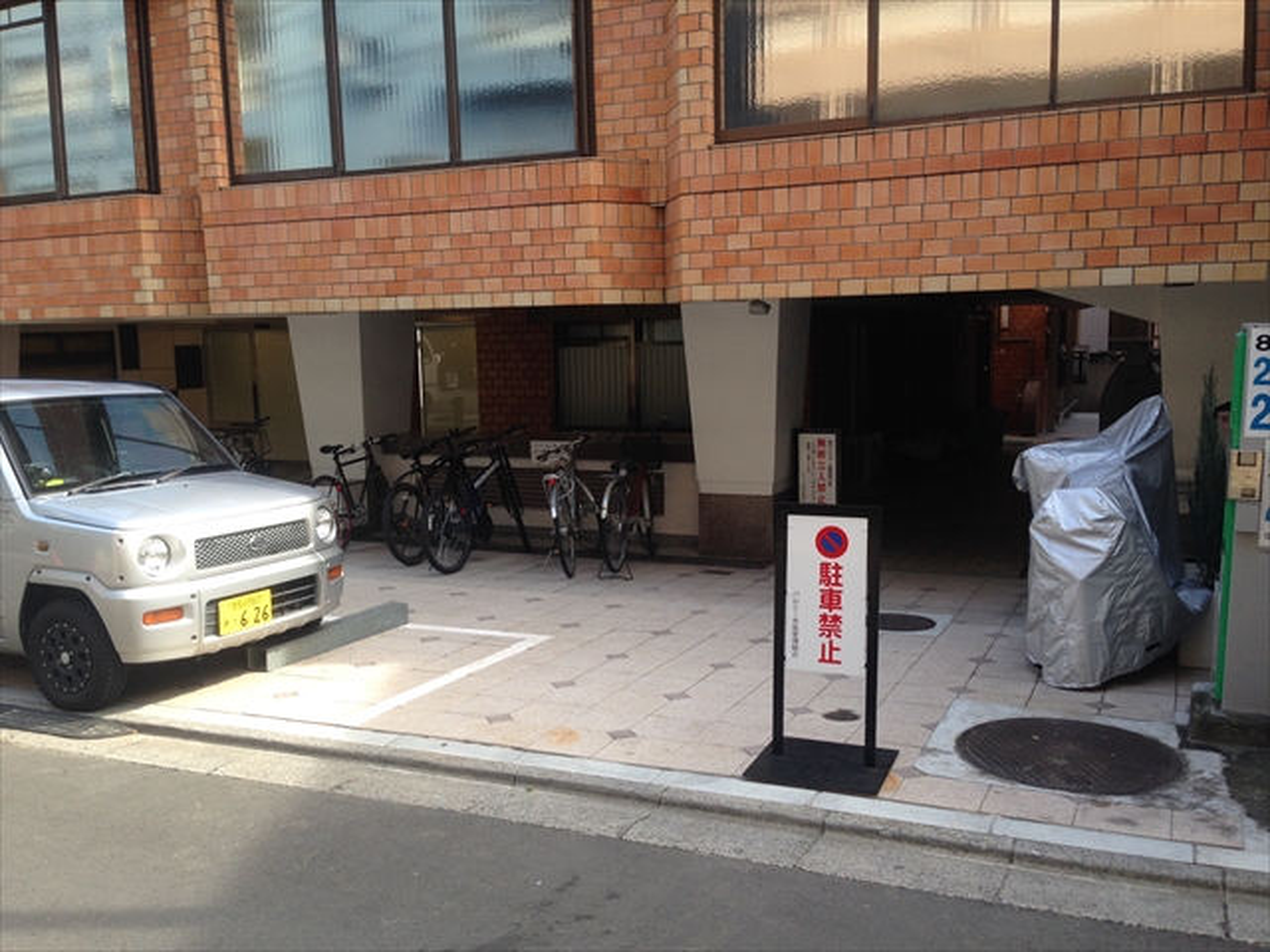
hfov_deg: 55.4
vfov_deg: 42.9
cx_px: 635
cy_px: 476
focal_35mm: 33
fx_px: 1211
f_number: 2.4
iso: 50
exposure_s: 1/192
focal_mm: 4.12
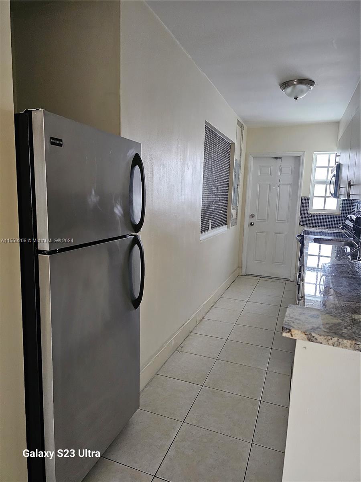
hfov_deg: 58.9
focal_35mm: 23
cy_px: 241
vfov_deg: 73.9
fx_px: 320
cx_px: 180
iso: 1000
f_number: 1.7
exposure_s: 1/100
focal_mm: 6.3
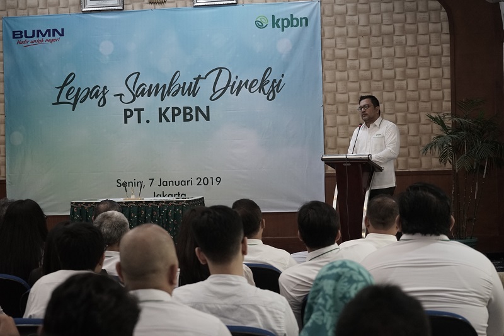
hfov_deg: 28.8
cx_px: 252
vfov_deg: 19.4
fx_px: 980
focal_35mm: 70
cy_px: 168
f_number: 5.6
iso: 2500
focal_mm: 70
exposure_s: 1/80
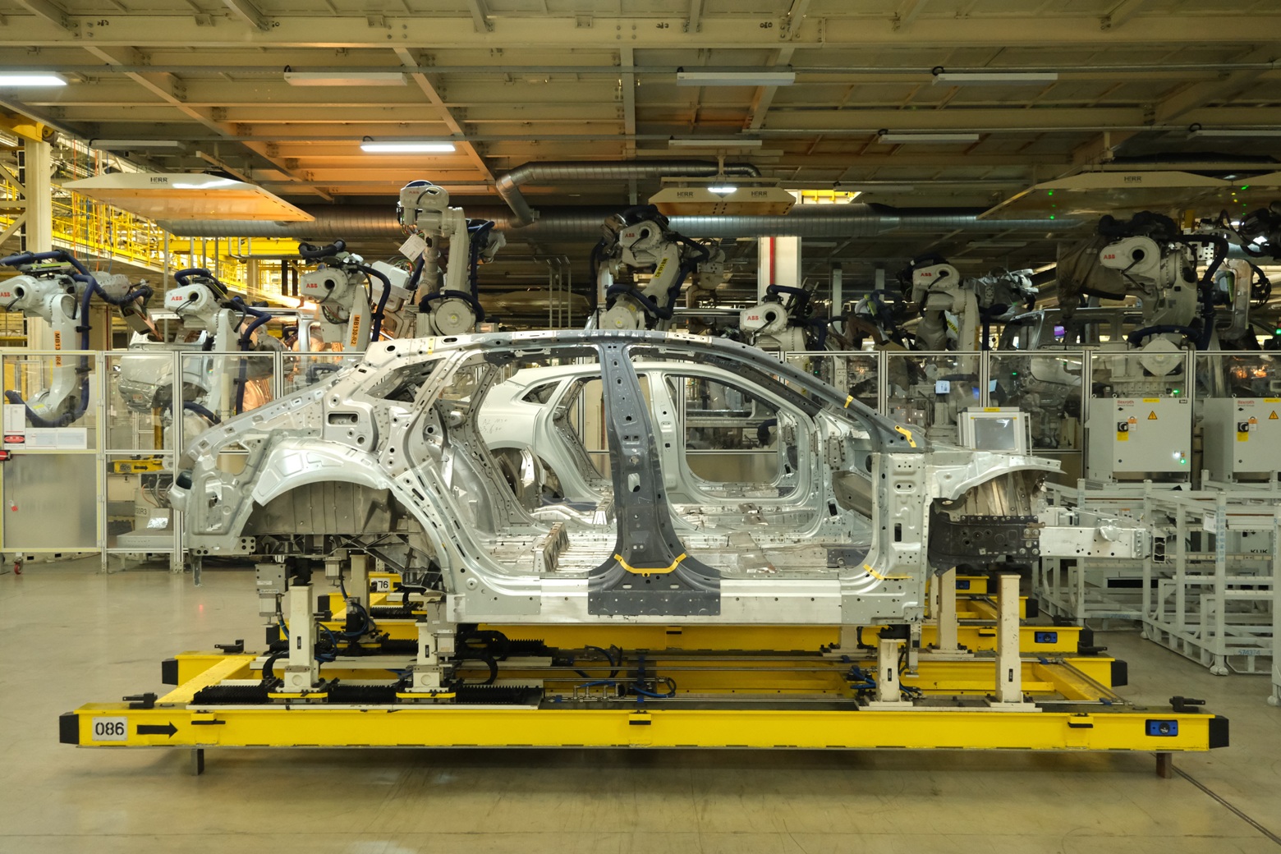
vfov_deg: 45.0
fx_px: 1032
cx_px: 640
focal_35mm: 29
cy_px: 427
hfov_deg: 63.7
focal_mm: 19.2
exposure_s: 1/70
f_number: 4.5
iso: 4000
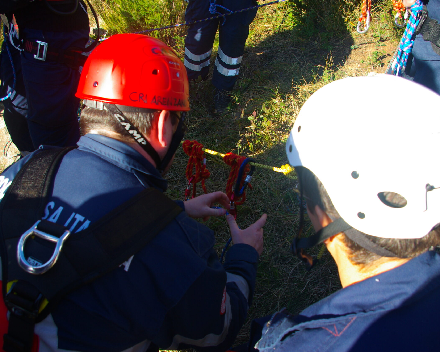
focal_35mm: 31
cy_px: 175
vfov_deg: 47.1
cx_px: 224
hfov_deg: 57.2
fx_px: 404
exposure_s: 1/90
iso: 100
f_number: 5.6
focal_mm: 18
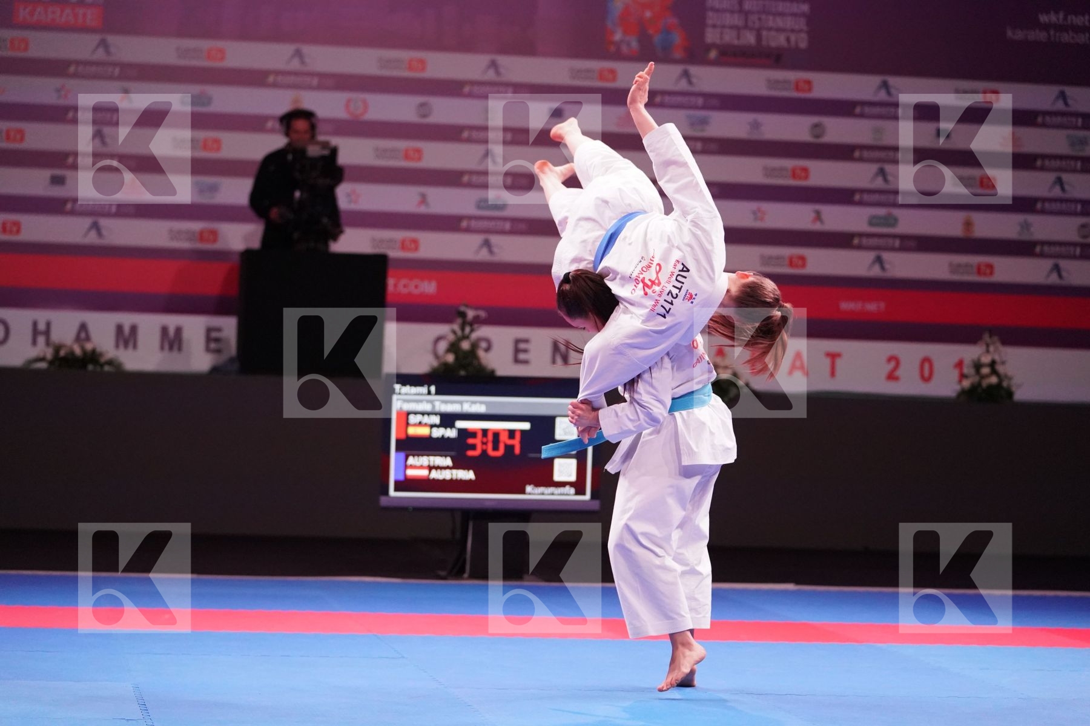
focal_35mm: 96
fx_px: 2906
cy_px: 363
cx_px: 545
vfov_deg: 14.3
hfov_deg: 21.2
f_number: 2.8
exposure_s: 1/1000
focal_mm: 96
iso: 6400
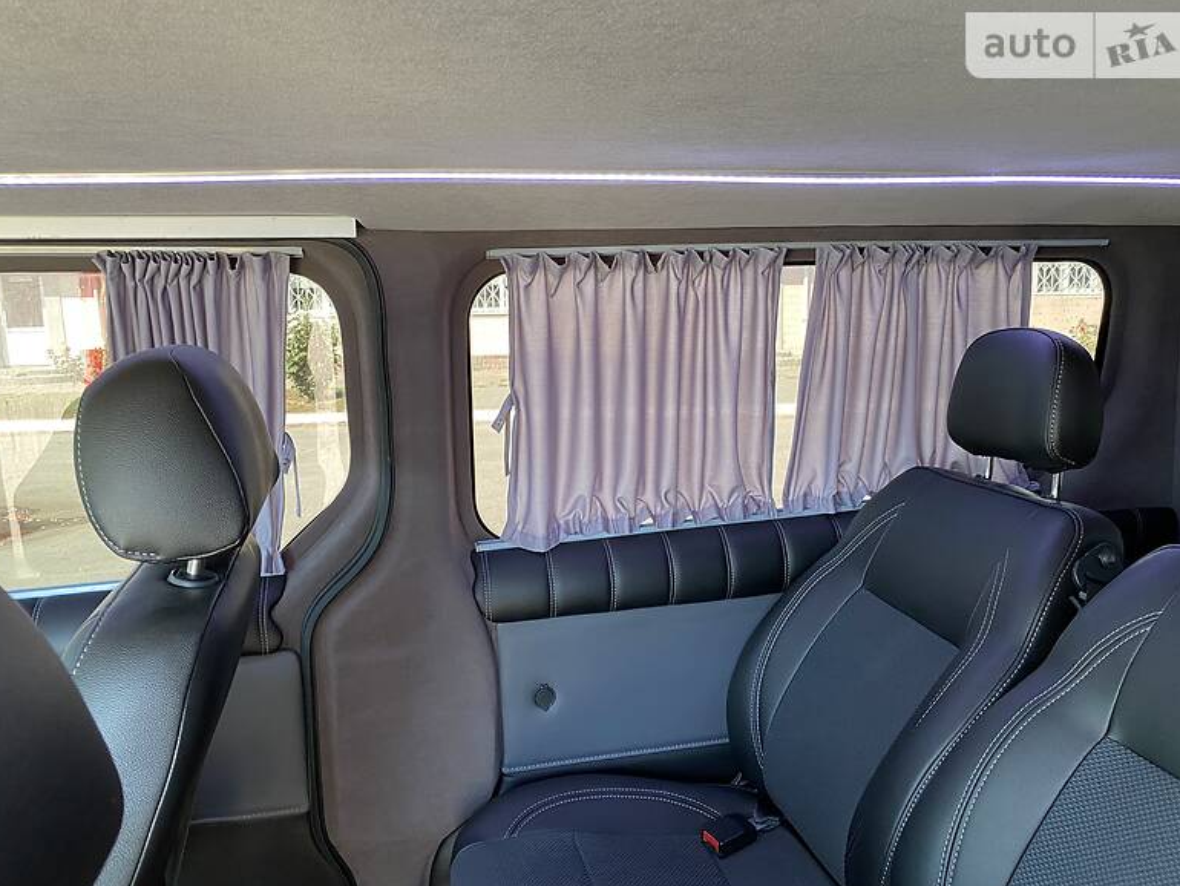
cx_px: 596
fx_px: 921
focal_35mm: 27
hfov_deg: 65.3
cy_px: 454
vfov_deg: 51.4
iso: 125
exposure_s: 1/76
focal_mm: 4.2
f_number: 1.8
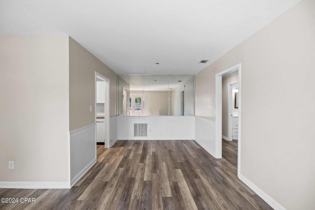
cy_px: 105
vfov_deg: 77.3
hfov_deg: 100.4
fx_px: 131
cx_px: 158
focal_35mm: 15
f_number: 5
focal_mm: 10
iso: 400
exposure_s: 1/15
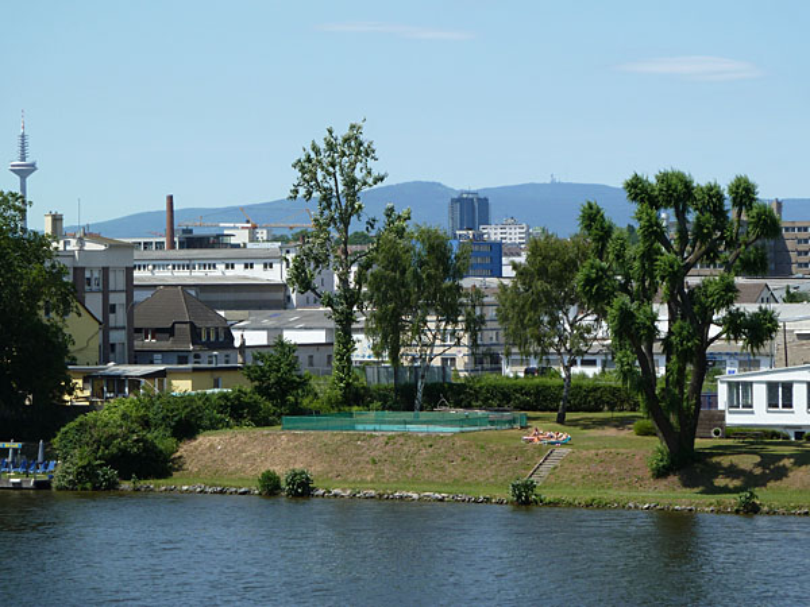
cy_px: 304
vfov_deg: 10.1
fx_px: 3440
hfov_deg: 13.4
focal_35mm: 147
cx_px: 405
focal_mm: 24.1
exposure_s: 1/400
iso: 80
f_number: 4.5
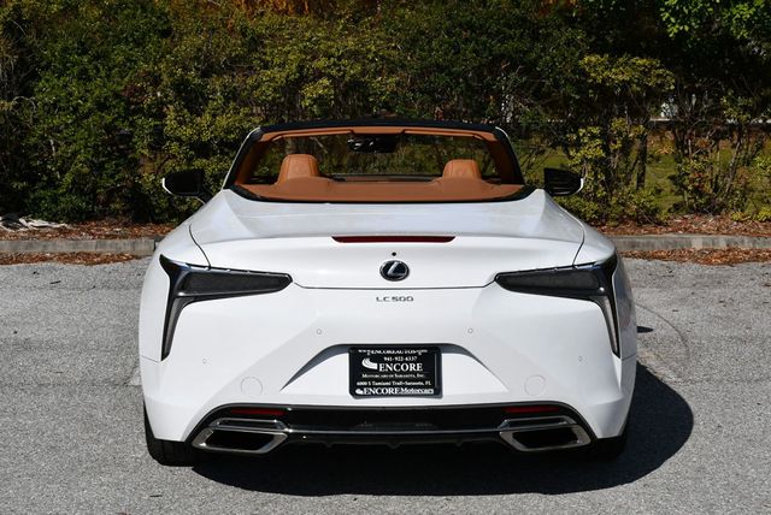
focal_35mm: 70
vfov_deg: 19.5
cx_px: 386
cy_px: 258
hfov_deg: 28.8
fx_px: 1500
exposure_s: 1/500
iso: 100
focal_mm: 35
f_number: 11
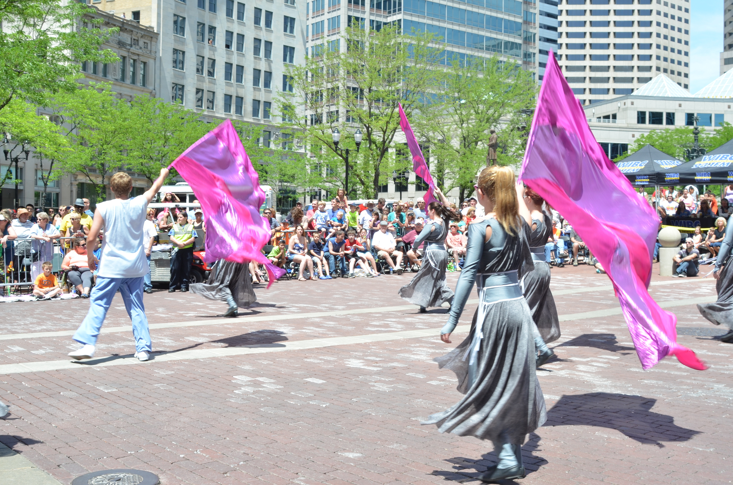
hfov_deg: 46.5
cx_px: 366
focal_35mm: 42
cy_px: 242
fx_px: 853
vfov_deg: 31.8
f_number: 11
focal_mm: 28
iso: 250
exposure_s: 1/125
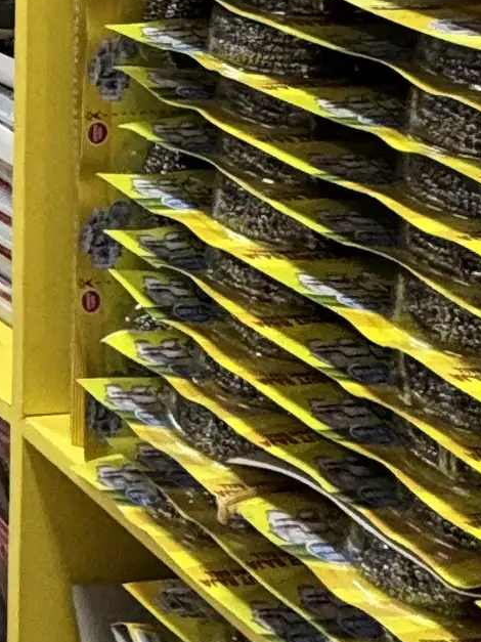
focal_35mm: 90
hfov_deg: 11.9
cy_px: -391
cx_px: -801
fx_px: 1668
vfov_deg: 18.6
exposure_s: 1/50
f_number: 2.2
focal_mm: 2.22
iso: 200
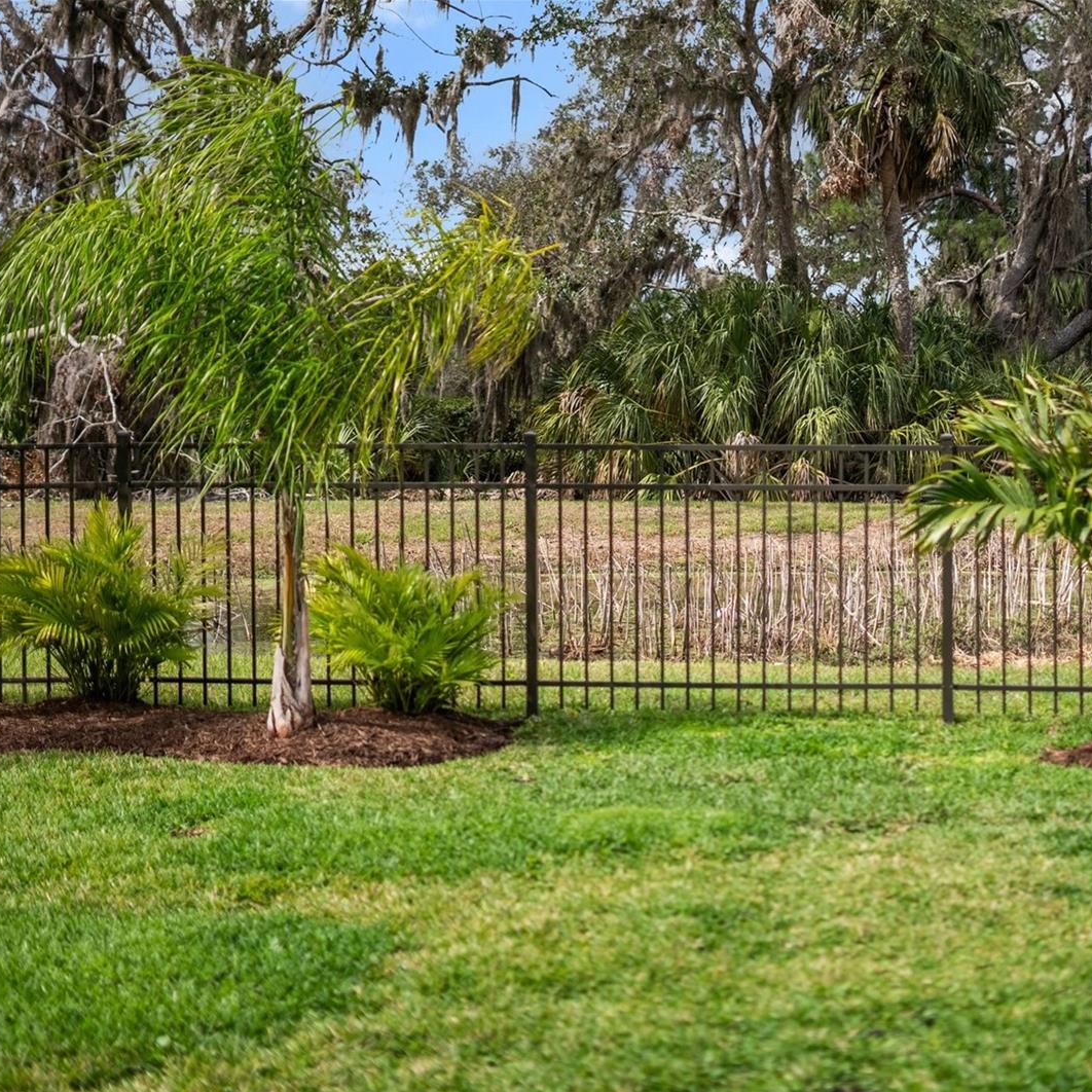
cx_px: 776
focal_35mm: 64
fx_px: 2284
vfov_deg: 26.9
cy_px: 548
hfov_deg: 26.6
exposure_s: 1/6400
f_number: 1.8
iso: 200
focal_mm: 50
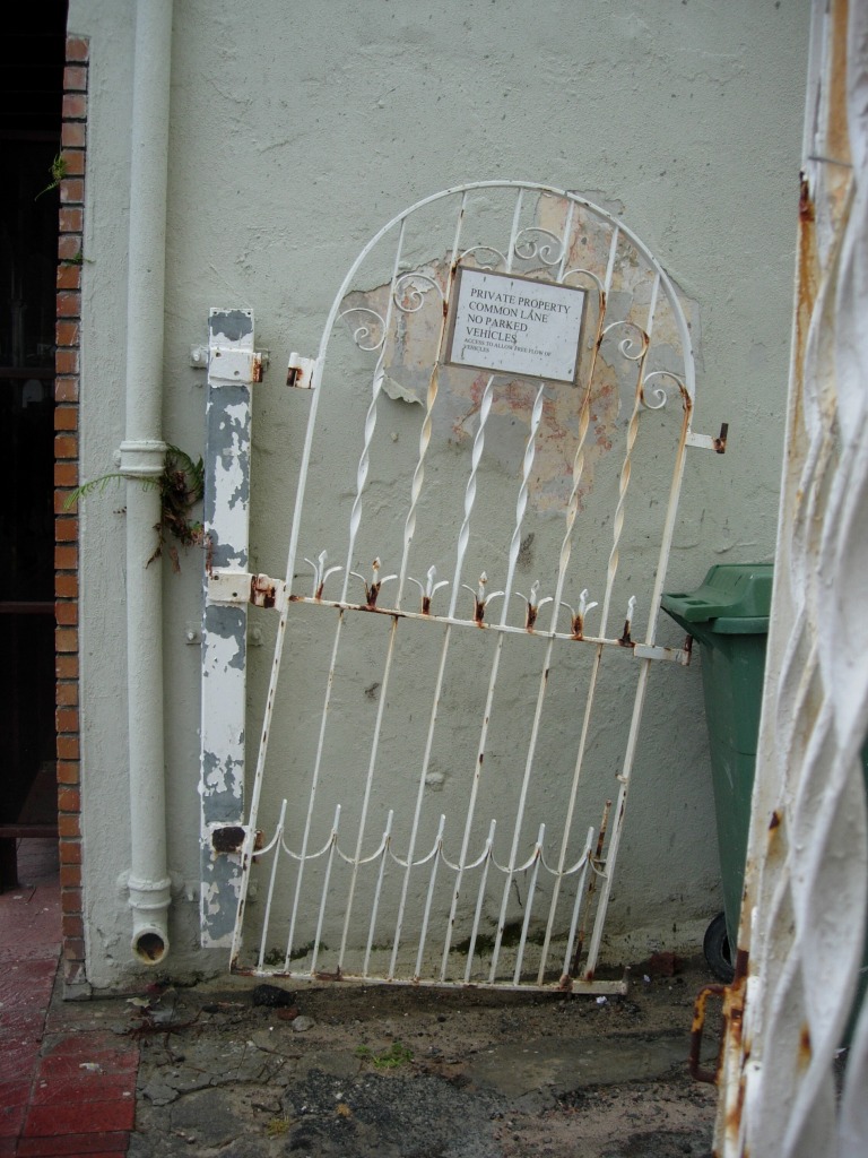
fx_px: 1270
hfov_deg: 37.7
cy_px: 579
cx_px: 434
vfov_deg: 49.0
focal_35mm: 38
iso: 64
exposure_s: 1/271
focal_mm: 7.8
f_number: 2.8
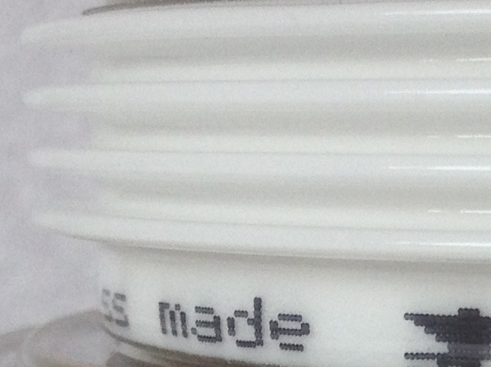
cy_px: 504
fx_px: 2467
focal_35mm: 174
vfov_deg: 8.4
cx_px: 806
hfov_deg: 10.8
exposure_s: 1/60
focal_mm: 4.28
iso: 50
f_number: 2.4
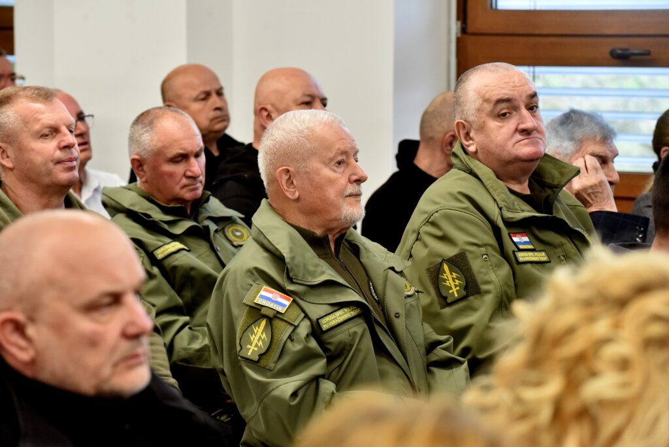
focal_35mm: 120
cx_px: 334
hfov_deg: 17.1
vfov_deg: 11.4
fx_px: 2231
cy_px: 224
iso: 2500
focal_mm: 120
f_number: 5.6
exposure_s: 1/125
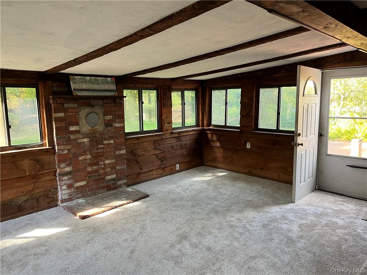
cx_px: 184
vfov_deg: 53.1
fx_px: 276
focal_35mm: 26
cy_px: 138
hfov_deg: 67.3
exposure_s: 1/100
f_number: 1.6
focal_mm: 5.1
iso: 125
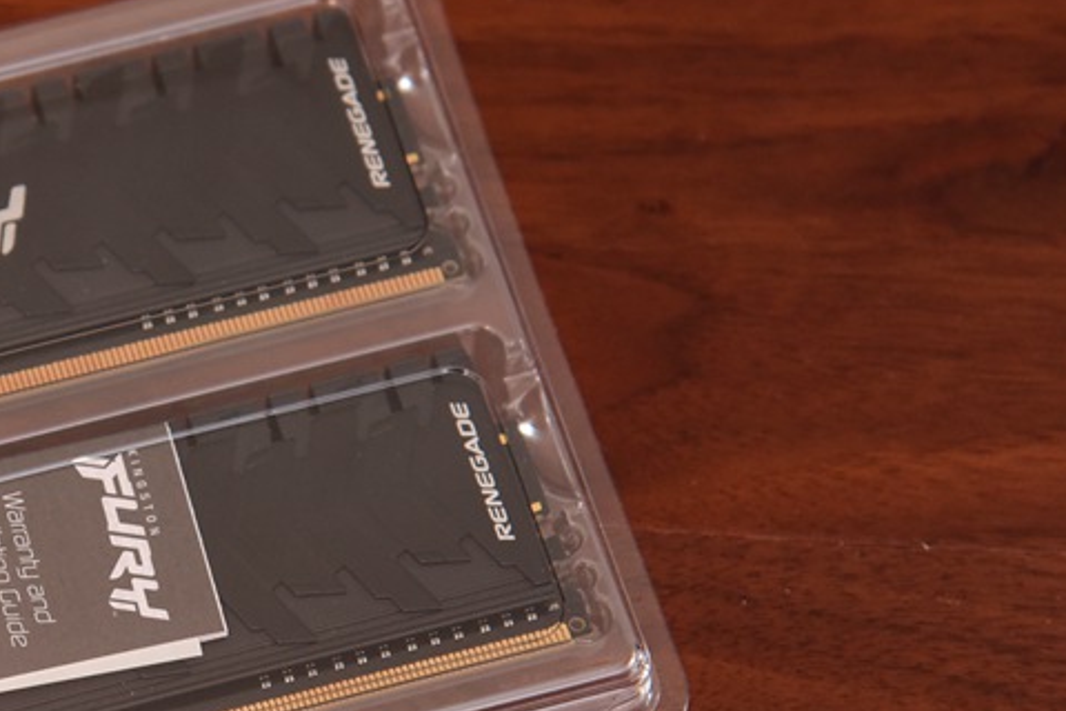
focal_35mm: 256
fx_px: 7580
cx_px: -44
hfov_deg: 8.0
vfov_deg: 5.4
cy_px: 479
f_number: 5.6
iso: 1600
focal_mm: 120
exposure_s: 1/60
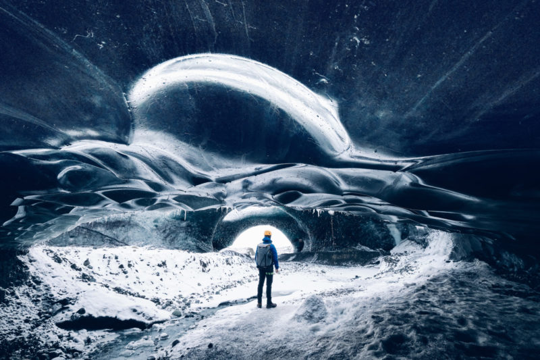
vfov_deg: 77.3
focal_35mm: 15
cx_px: 270
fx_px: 225
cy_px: 180
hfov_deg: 100.4
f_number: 10
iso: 800
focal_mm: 10
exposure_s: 1/250
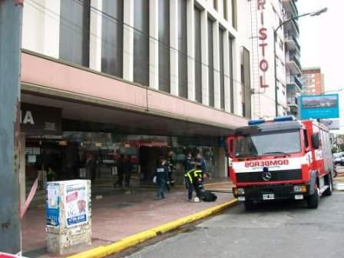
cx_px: 172
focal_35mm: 34
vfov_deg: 41.8
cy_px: 129
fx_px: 338
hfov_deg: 54.0
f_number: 2.8
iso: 80
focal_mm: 5.7
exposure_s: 1/320
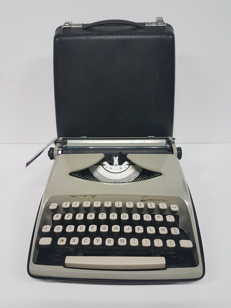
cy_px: 154
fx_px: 231
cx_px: 116
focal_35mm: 26
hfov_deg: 53.1
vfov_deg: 67.3
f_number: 1.7
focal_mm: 4.2
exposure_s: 1/25
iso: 160
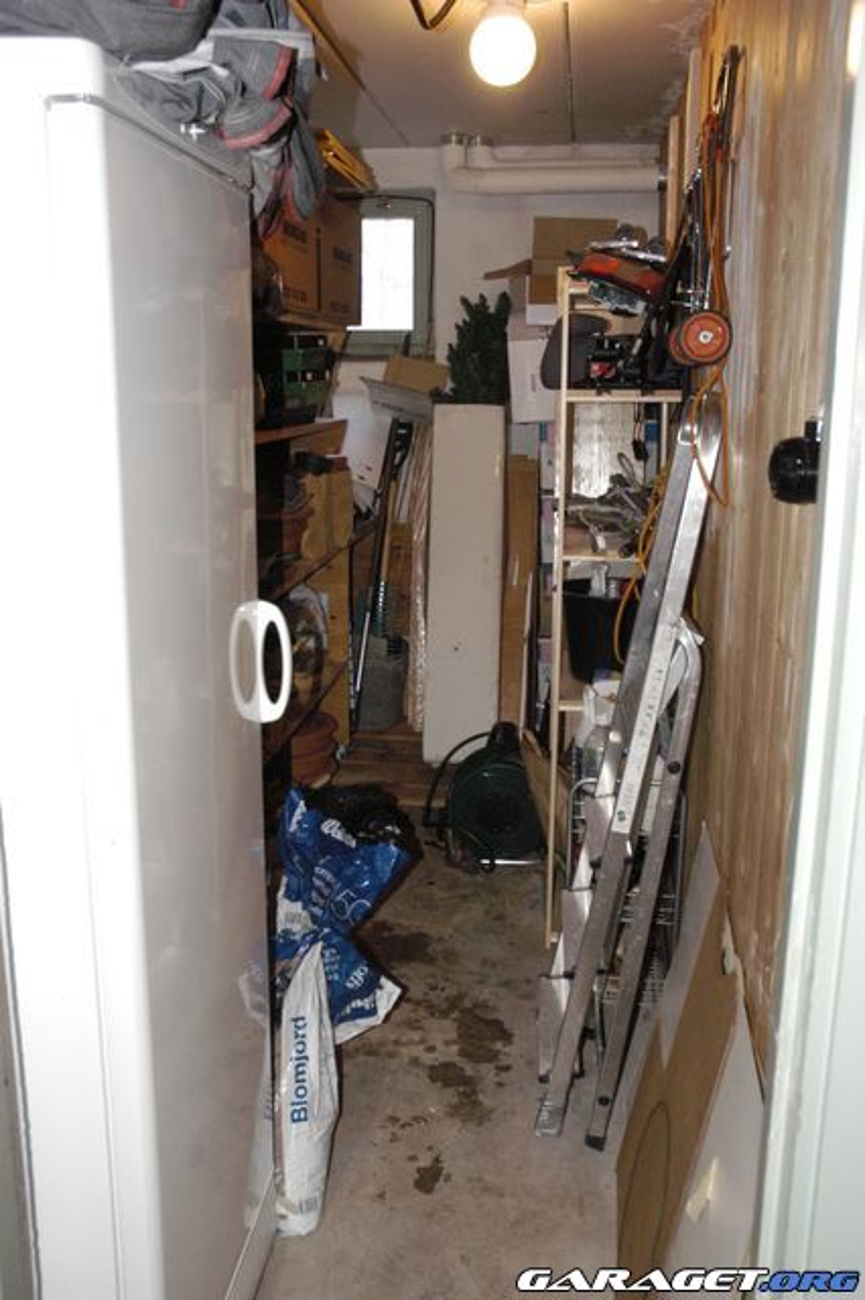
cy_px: 650
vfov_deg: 57.2
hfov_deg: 39.9
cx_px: 432
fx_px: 1191
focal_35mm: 33
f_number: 5.6
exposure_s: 1/60
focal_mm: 22
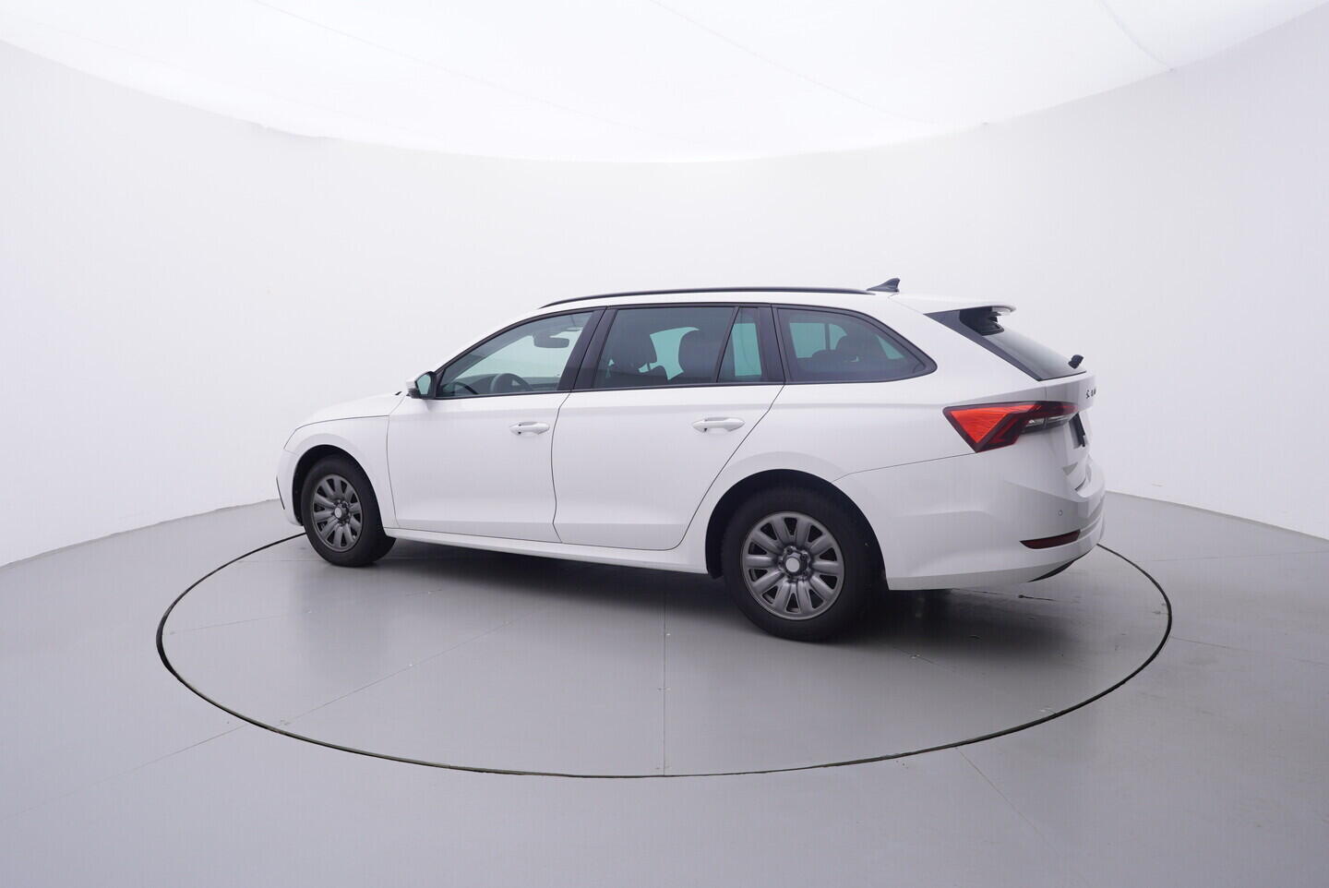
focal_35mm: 22
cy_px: 444
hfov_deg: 77.3
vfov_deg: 56.2
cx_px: 664
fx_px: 831
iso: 200
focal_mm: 15
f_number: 5
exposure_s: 1/80
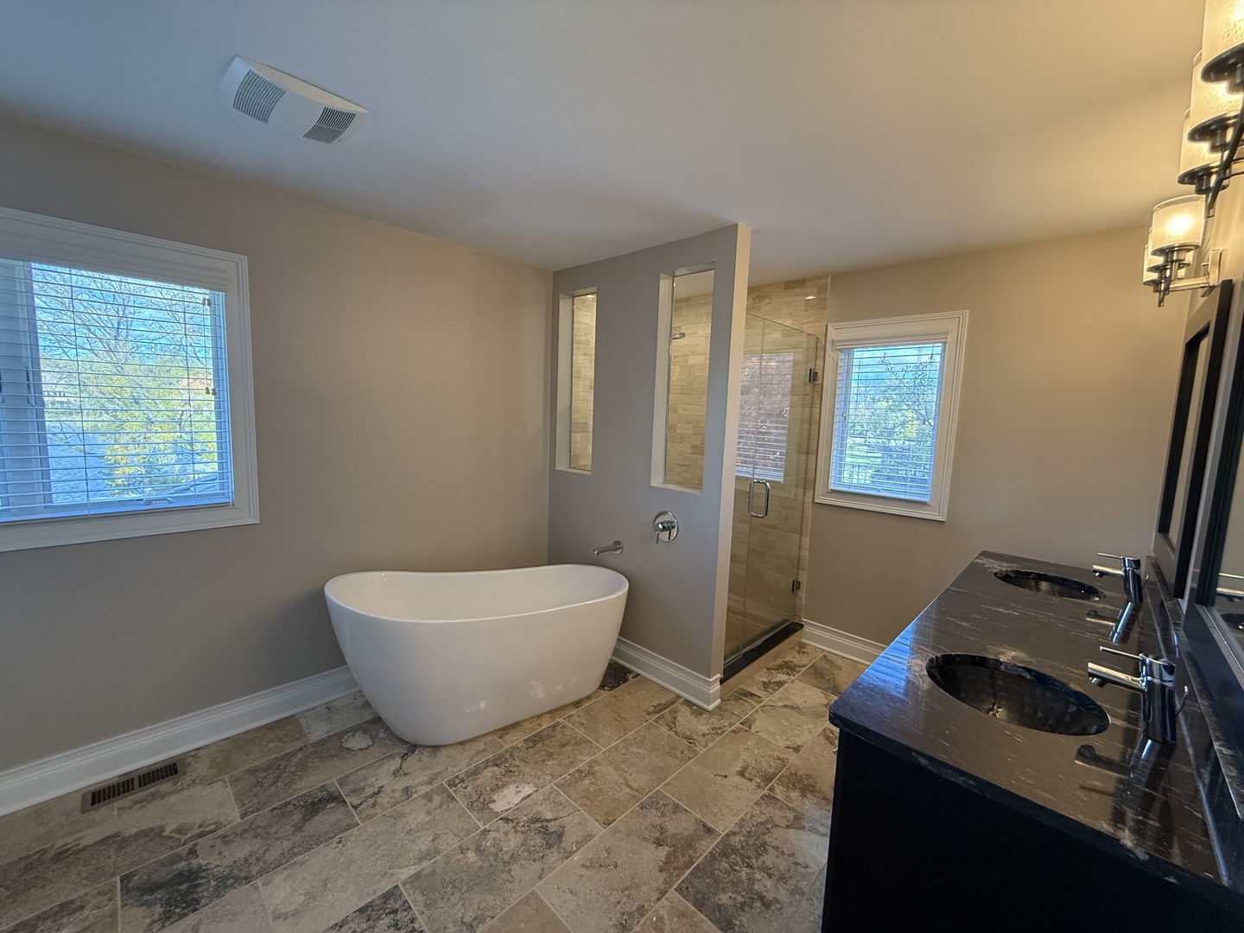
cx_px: 622
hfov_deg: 102.1
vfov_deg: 85.7
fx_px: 503
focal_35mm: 14
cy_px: 466
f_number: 2.2
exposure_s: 1/120
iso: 320
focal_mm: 2.22
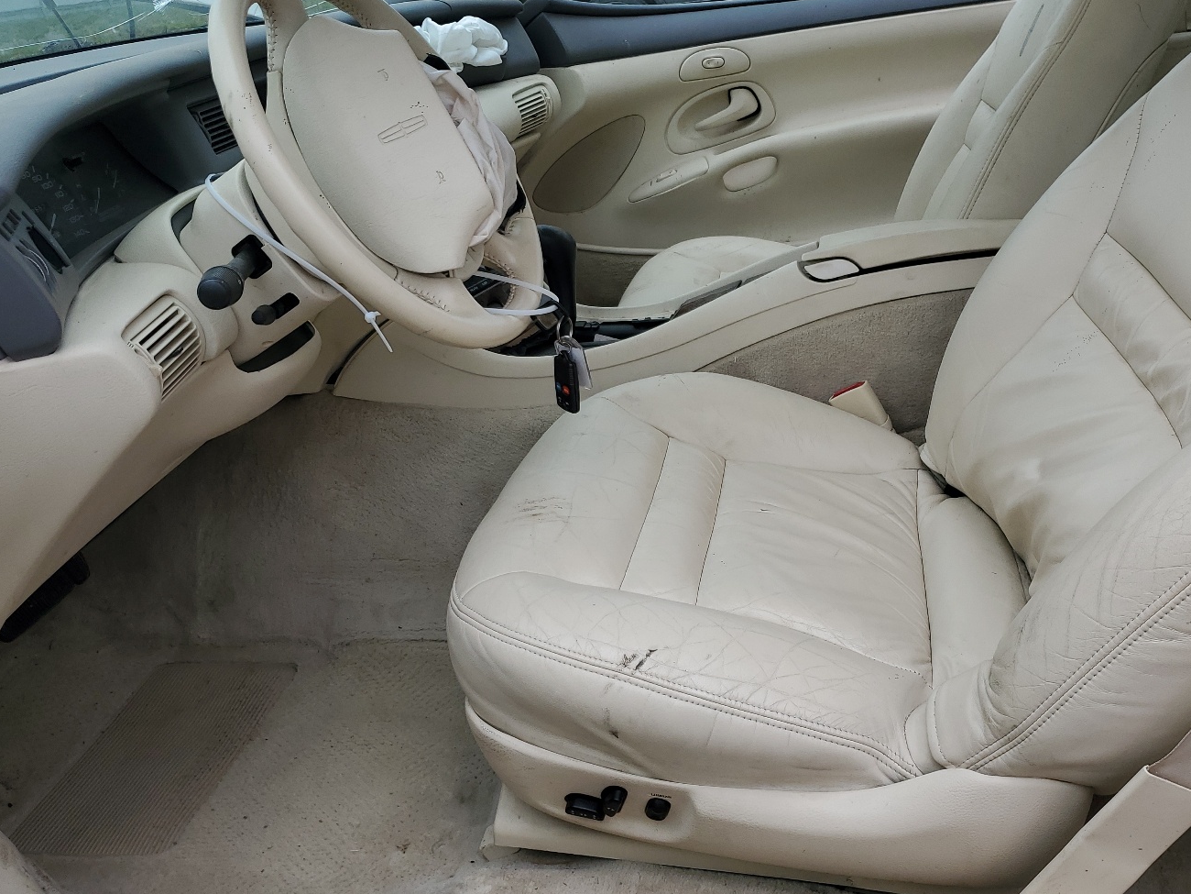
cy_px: 447
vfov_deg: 44.2
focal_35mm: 32
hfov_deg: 56.6
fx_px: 1101
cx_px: 683
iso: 50
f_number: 1.5
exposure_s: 1/1429
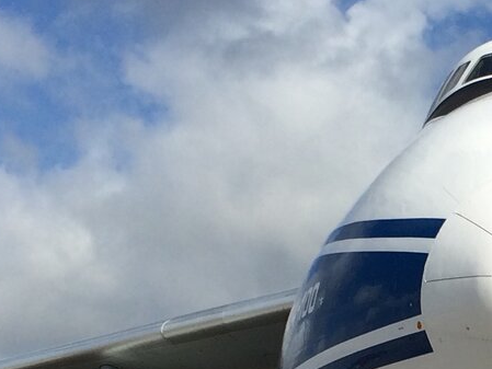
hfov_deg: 15.5
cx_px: 529
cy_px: 402
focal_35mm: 124
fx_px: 1763
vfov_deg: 11.8
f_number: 2.2
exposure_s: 1/3731
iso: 32
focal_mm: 4.15
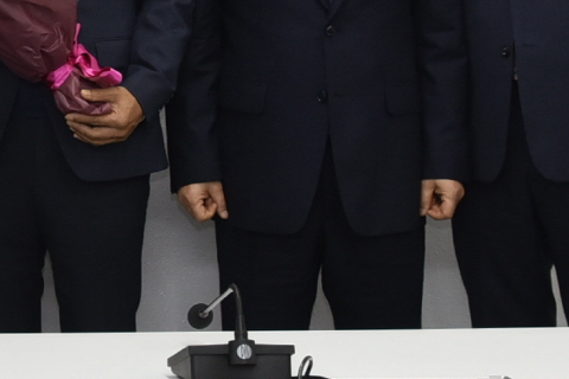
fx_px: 3793
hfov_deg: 8.2
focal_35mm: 240
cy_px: -200
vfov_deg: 5.7
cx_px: -480
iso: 800
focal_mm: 48
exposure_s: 1/125
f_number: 5
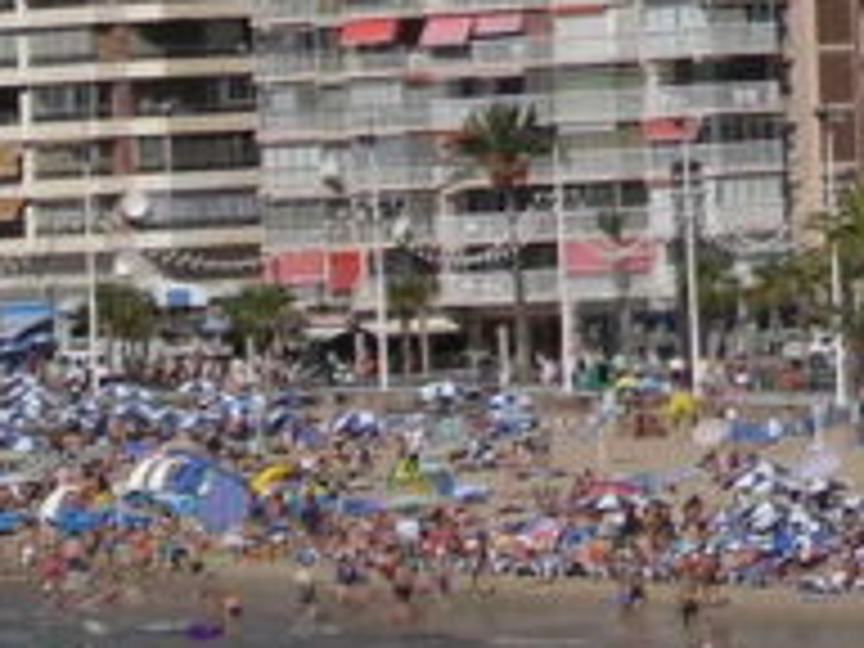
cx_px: 1233
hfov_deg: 4.7
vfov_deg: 3.6
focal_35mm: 417
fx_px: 10408
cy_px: -274
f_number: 4.9
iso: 100
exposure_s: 1/775
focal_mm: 17.4
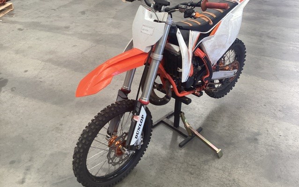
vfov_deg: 38.3
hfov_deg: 58.1
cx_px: 150
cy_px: 82
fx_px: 269
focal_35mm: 33
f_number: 2.4
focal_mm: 3.3
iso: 50
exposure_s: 1/60
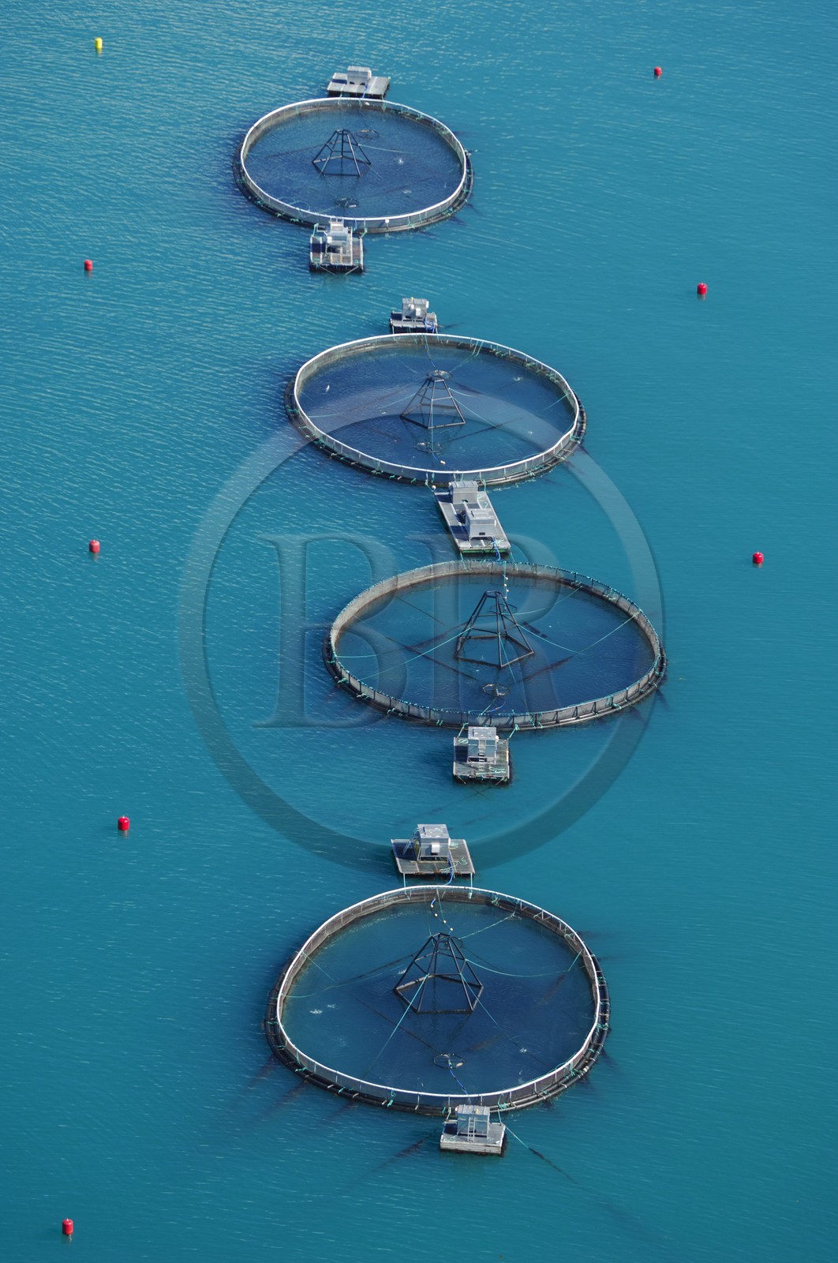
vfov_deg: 11.0
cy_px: 632
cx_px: 419
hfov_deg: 7.3
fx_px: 6566
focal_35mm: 188
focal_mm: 125
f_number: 3.2
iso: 100
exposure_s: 1/800
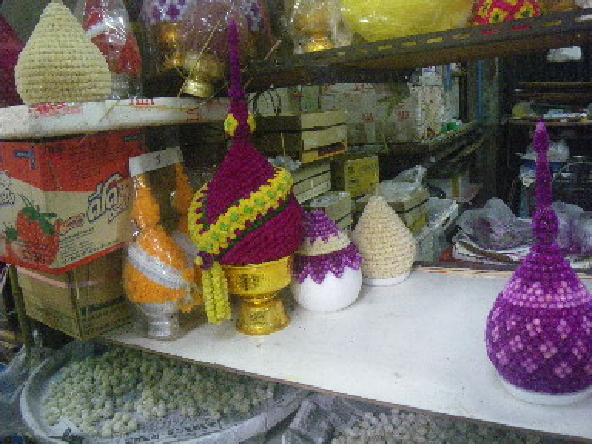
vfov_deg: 49.7
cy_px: 222
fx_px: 479
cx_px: 296
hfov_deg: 63.4
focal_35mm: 28
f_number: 3.5
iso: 800
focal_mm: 5
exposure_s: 1/20
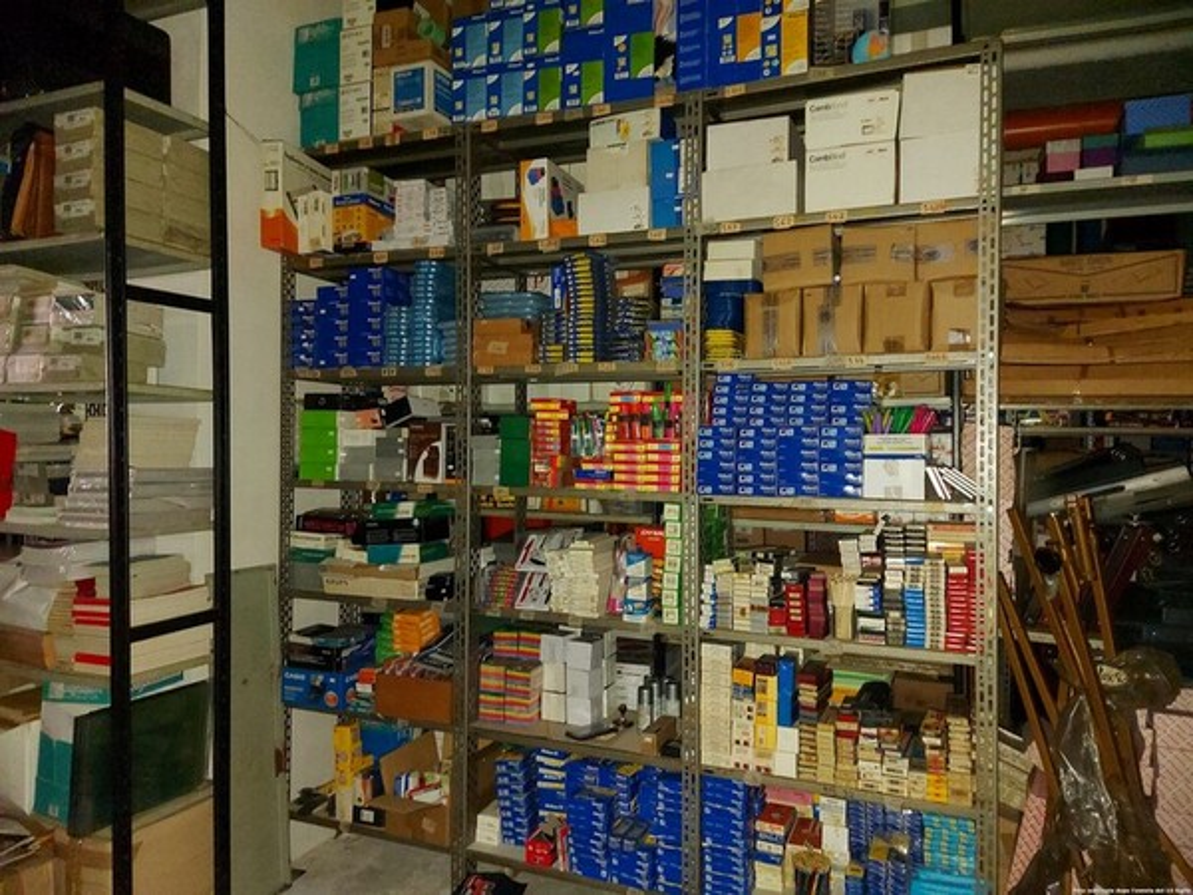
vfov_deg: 56.8
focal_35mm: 24
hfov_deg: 71.6
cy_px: 448
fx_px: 827
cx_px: 596
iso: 800
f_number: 1.8
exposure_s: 1/17
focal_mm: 5.23
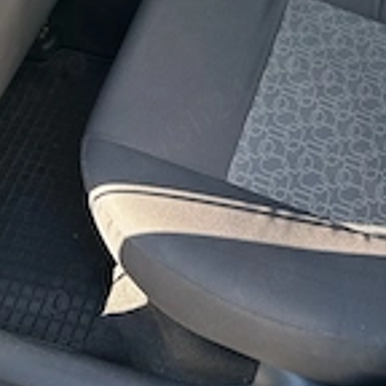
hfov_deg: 28.8
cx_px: 263
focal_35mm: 59
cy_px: -62
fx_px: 744
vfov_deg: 26.3
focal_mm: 6.86
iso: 125
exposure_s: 1/133
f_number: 1.78
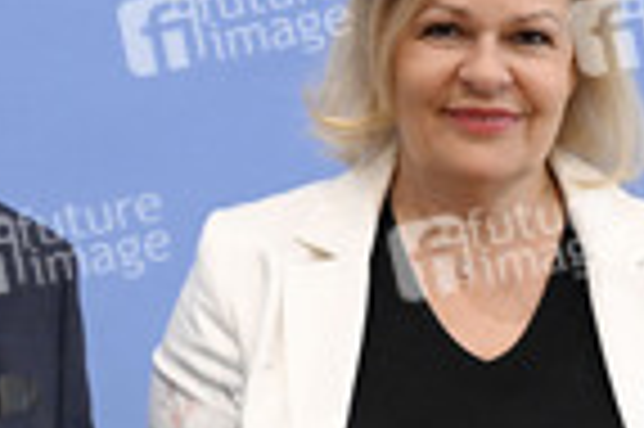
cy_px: 360
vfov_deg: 9.8
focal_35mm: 139
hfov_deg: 14.7
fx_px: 2484
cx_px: 115
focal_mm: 44
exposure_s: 1/500
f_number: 5.6
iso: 4000
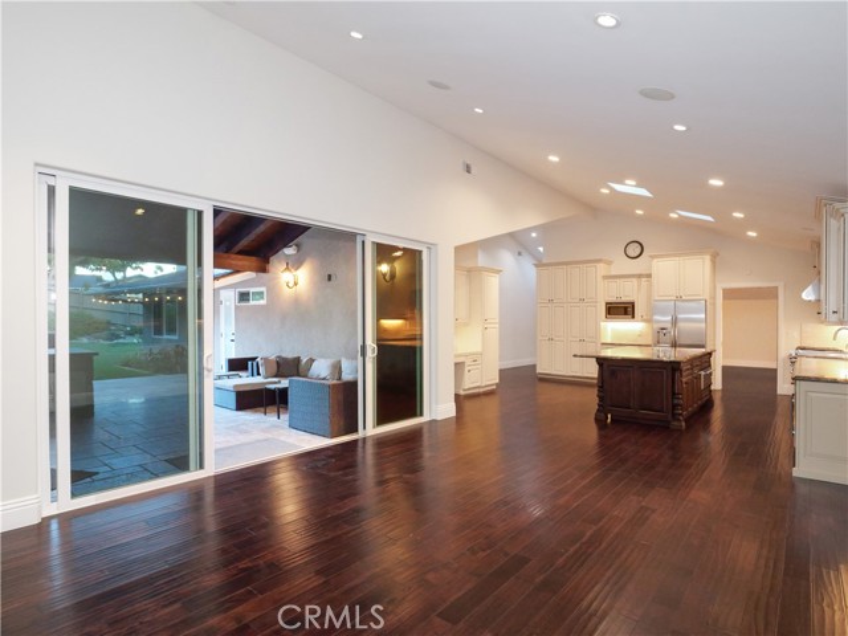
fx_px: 441
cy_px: 318
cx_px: 424
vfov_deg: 71.6
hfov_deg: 87.8
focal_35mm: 18
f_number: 7.1
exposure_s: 1/60
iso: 3200
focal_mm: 9
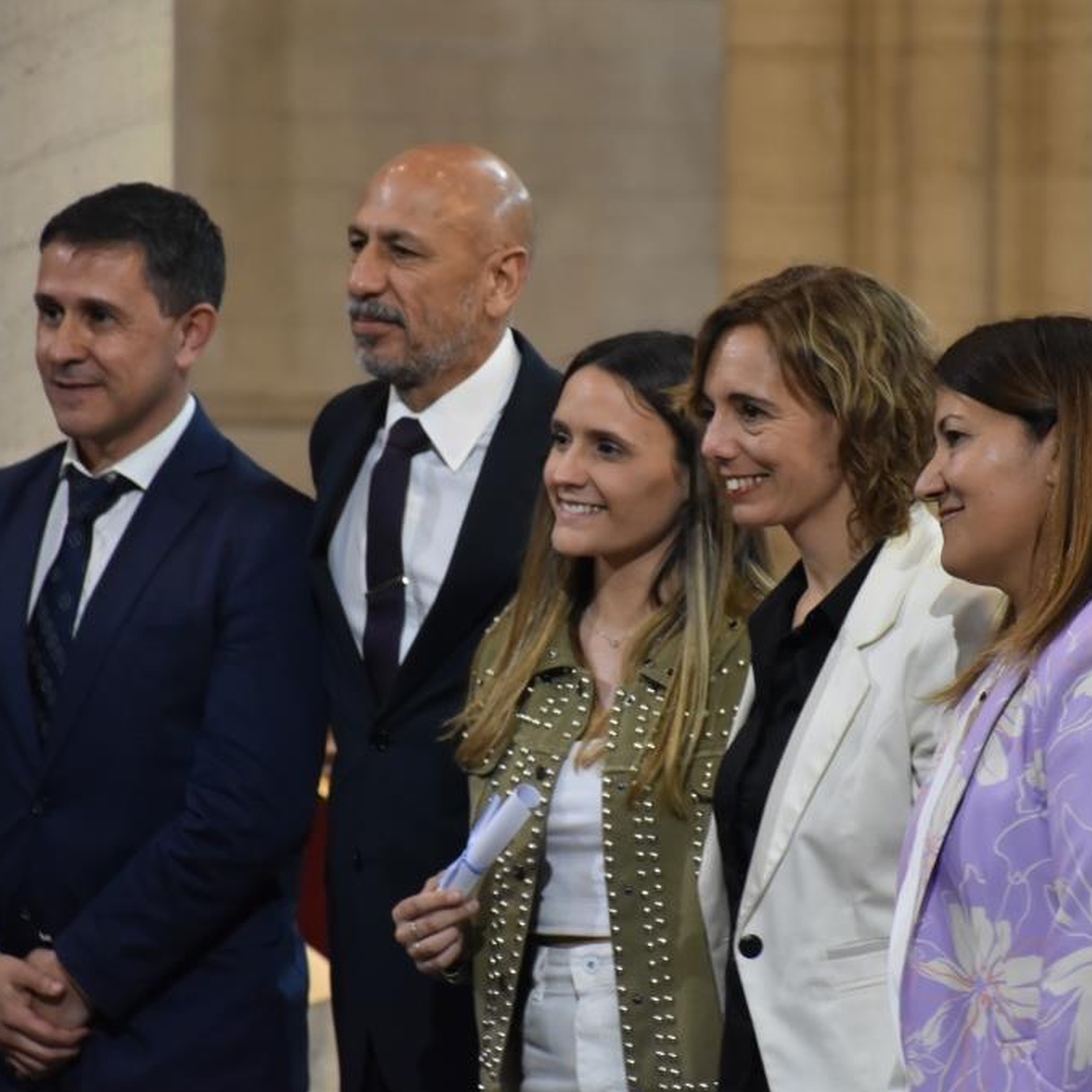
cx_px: 584
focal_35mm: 223
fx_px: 7959
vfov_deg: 7.8
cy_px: 546
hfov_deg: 7.8
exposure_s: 1/15
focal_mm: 116
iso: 2000
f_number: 5.6
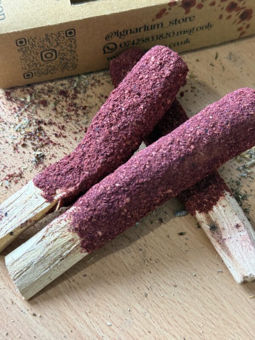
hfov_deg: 30.3
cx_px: 128
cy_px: 170
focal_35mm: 48
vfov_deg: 39.7
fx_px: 471
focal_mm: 6.76
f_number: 1.78
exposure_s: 1/50
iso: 200
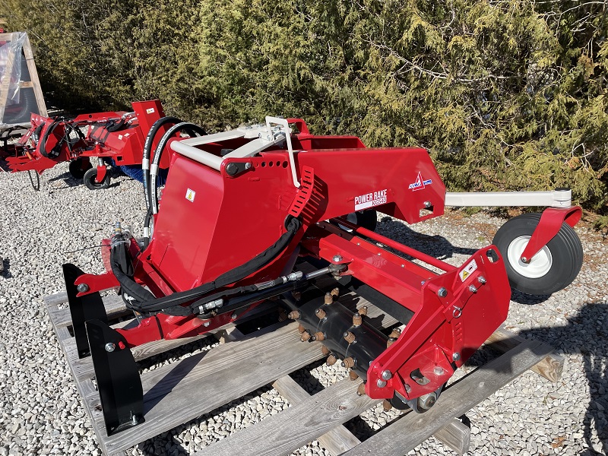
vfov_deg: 53.1
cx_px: 304
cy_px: 228
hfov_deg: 67.3
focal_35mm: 26
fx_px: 457
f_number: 1.6
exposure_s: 1/2618
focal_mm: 4.2
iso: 32
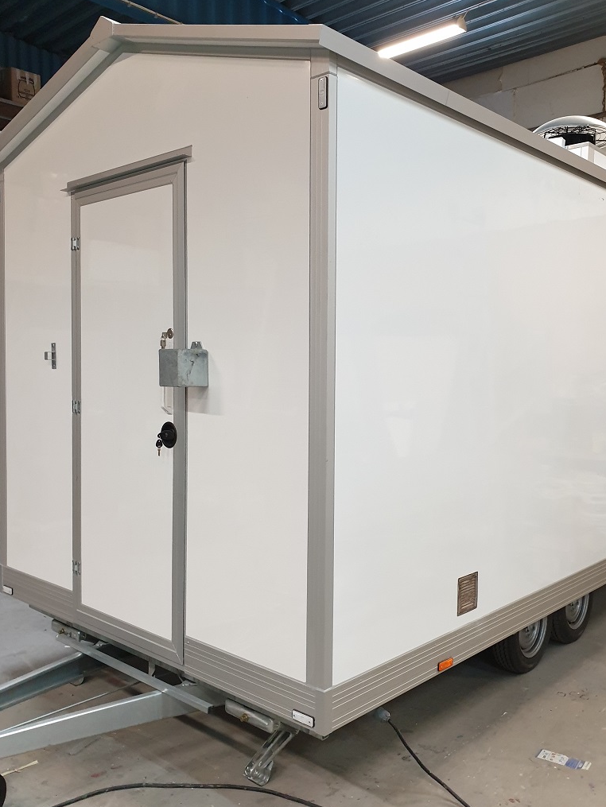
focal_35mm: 31
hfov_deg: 45.4
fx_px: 723
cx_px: 334
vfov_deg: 58.3
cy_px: 382
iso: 400
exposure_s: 1/50
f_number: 2.4
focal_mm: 4.3
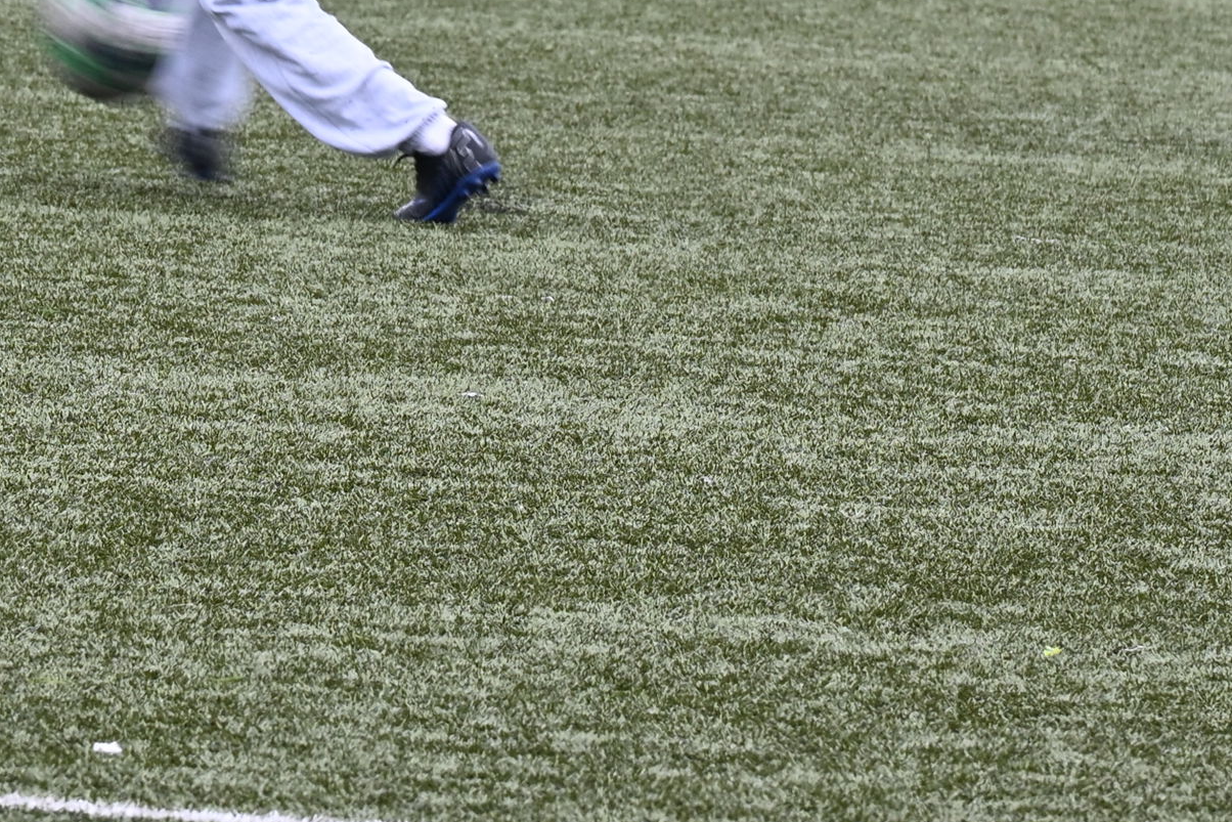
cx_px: 489
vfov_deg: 2.2
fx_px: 21835
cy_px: 59
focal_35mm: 638
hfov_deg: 3.2
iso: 560
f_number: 11
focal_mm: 200
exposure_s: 1/125
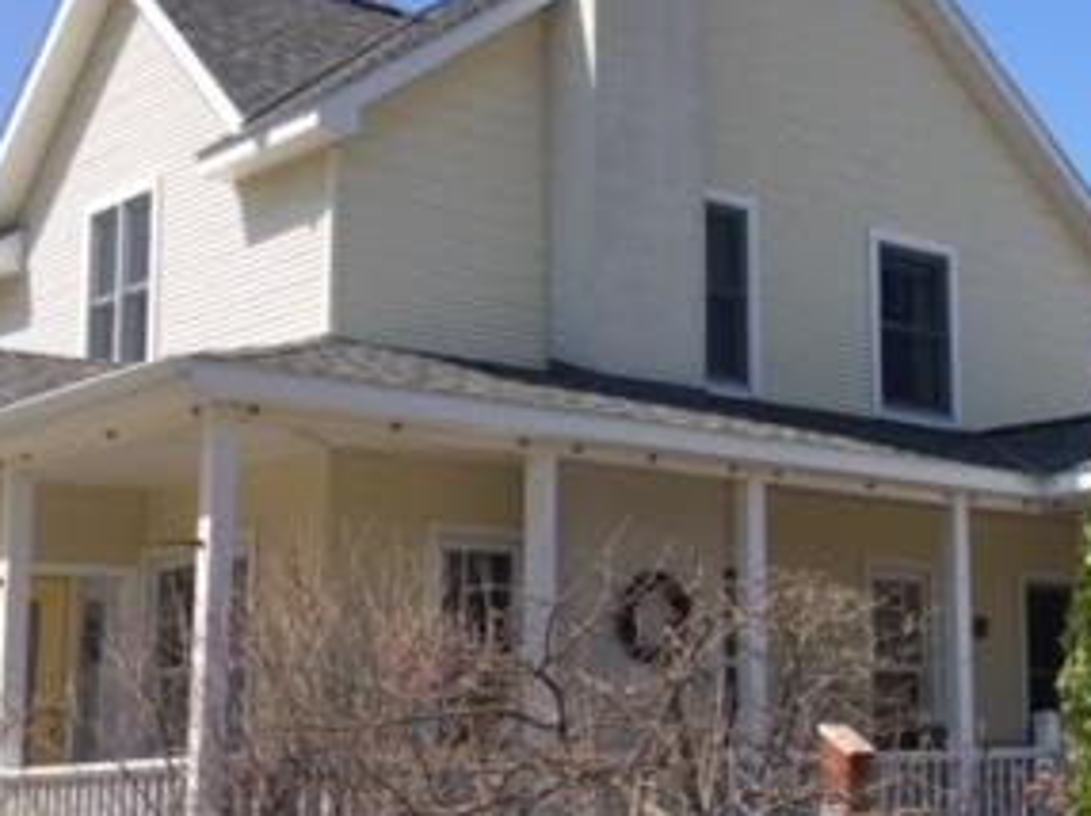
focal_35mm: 65
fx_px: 2047
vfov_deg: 22.6
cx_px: 961
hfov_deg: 28.8
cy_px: 423
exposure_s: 1/1099
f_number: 2.2
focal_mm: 4.15
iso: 25
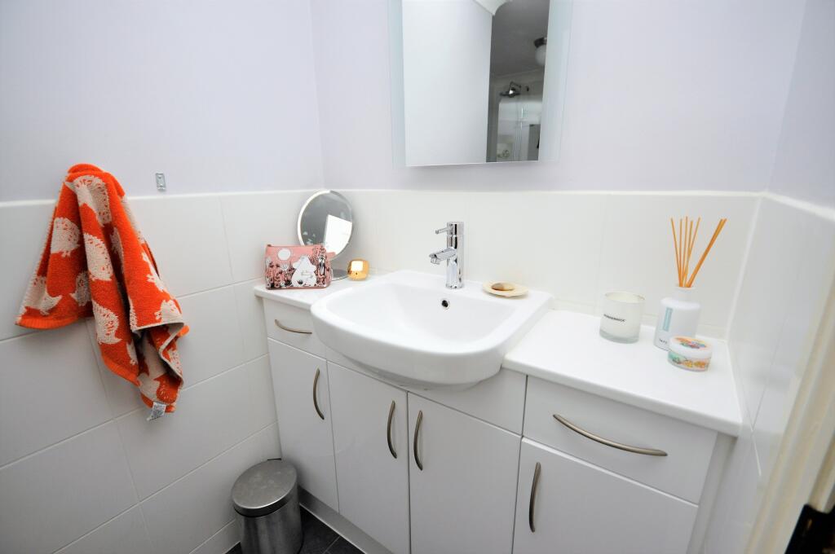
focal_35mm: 15
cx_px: 418
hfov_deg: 100.5
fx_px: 347
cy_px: 277
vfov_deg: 77.2
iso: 800
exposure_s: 1/60
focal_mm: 10
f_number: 4
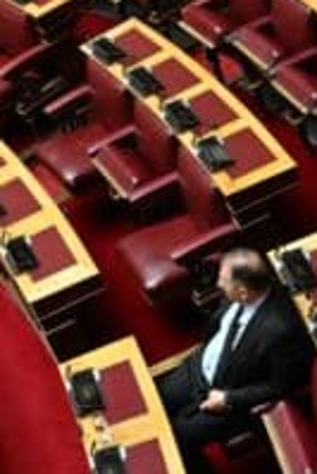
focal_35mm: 139
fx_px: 1833
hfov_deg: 9.7
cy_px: 233
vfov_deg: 14.7
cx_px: -76
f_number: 5
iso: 2500
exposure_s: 1/500
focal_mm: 36
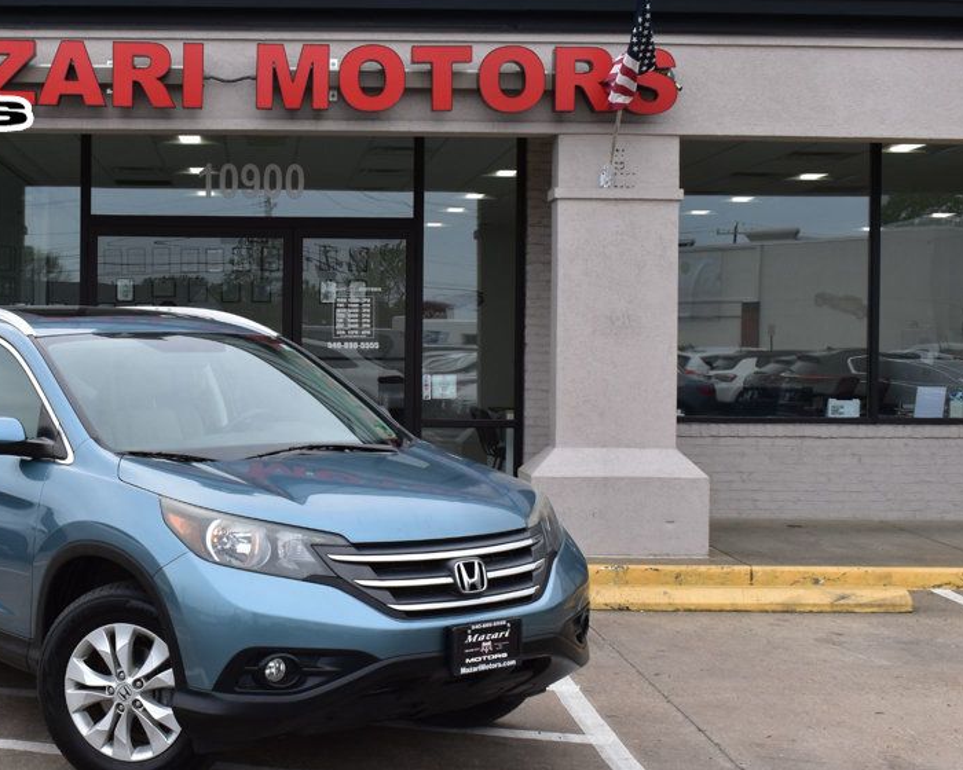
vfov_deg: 25.5
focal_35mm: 60
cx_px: 267
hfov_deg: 31.2
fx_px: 1701
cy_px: 381
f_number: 10
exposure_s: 1/320
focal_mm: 29
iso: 400
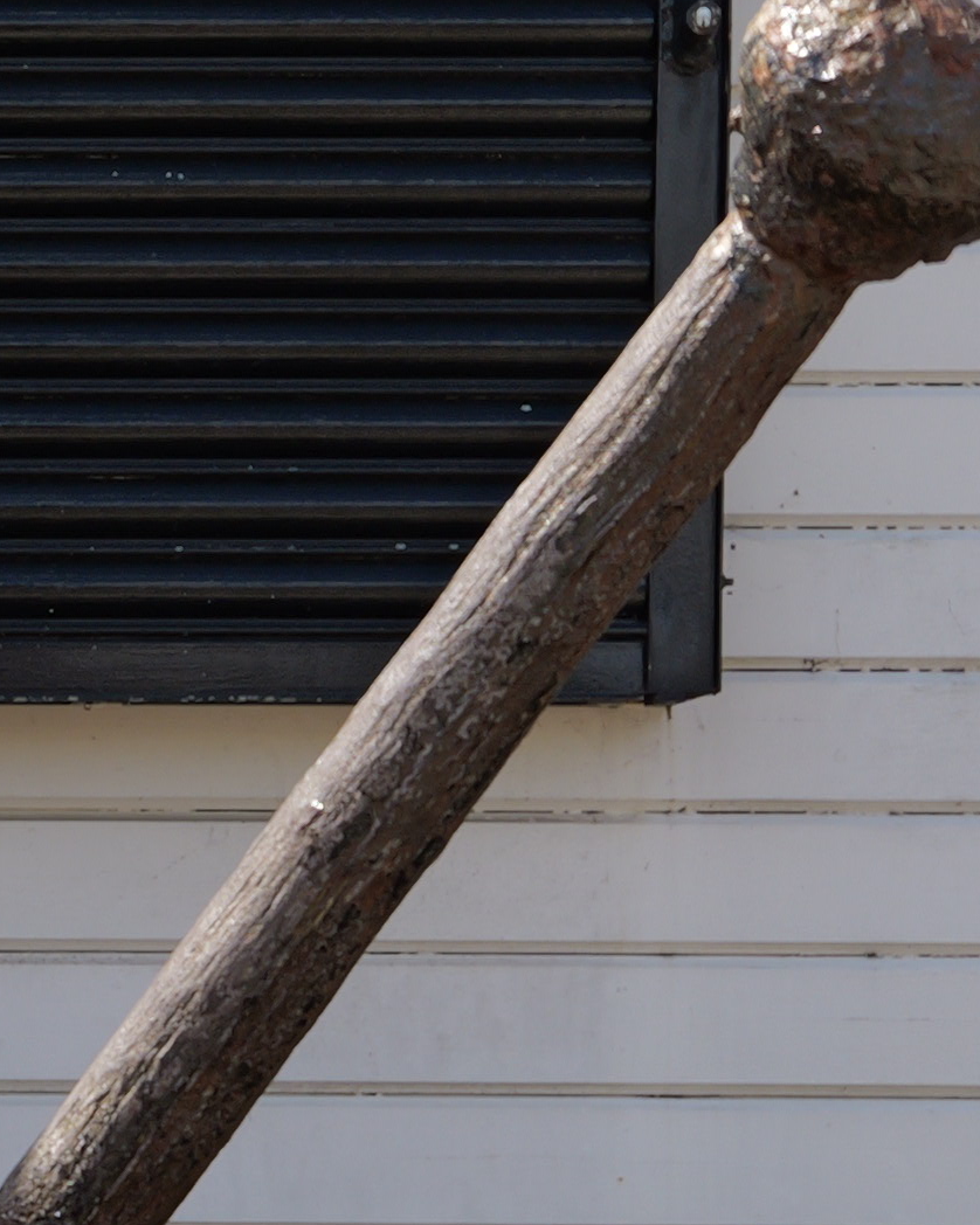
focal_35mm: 215
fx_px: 7797
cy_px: 1503
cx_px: -1704
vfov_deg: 8.9
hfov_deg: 6.7
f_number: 7.1
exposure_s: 1/320
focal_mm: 40
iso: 200
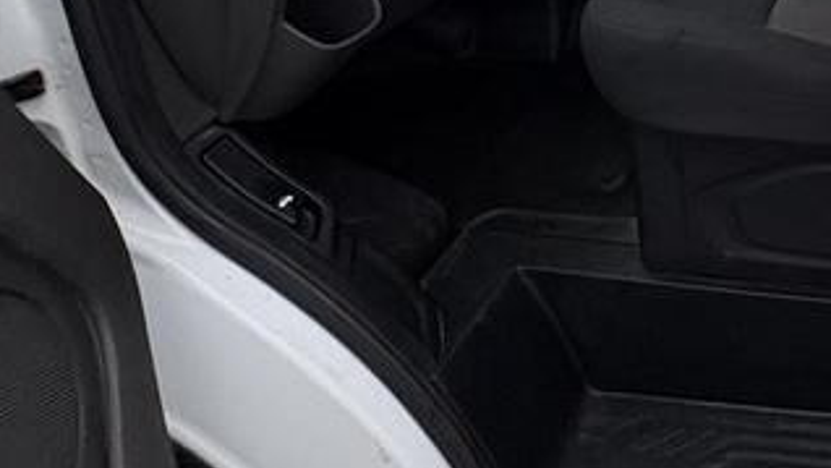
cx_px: 894
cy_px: -159
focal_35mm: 43
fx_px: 948
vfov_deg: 23.9
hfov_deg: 39.5
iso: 40
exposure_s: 1/171
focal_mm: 2.22
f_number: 2.2
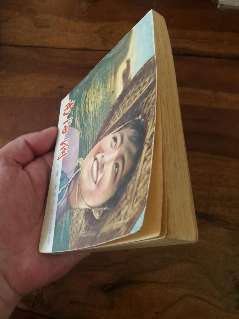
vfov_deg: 65.3
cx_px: 120
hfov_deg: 51.4
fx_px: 249
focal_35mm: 27
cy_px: 160
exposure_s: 1/33.3
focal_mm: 2.26
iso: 160
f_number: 2.2
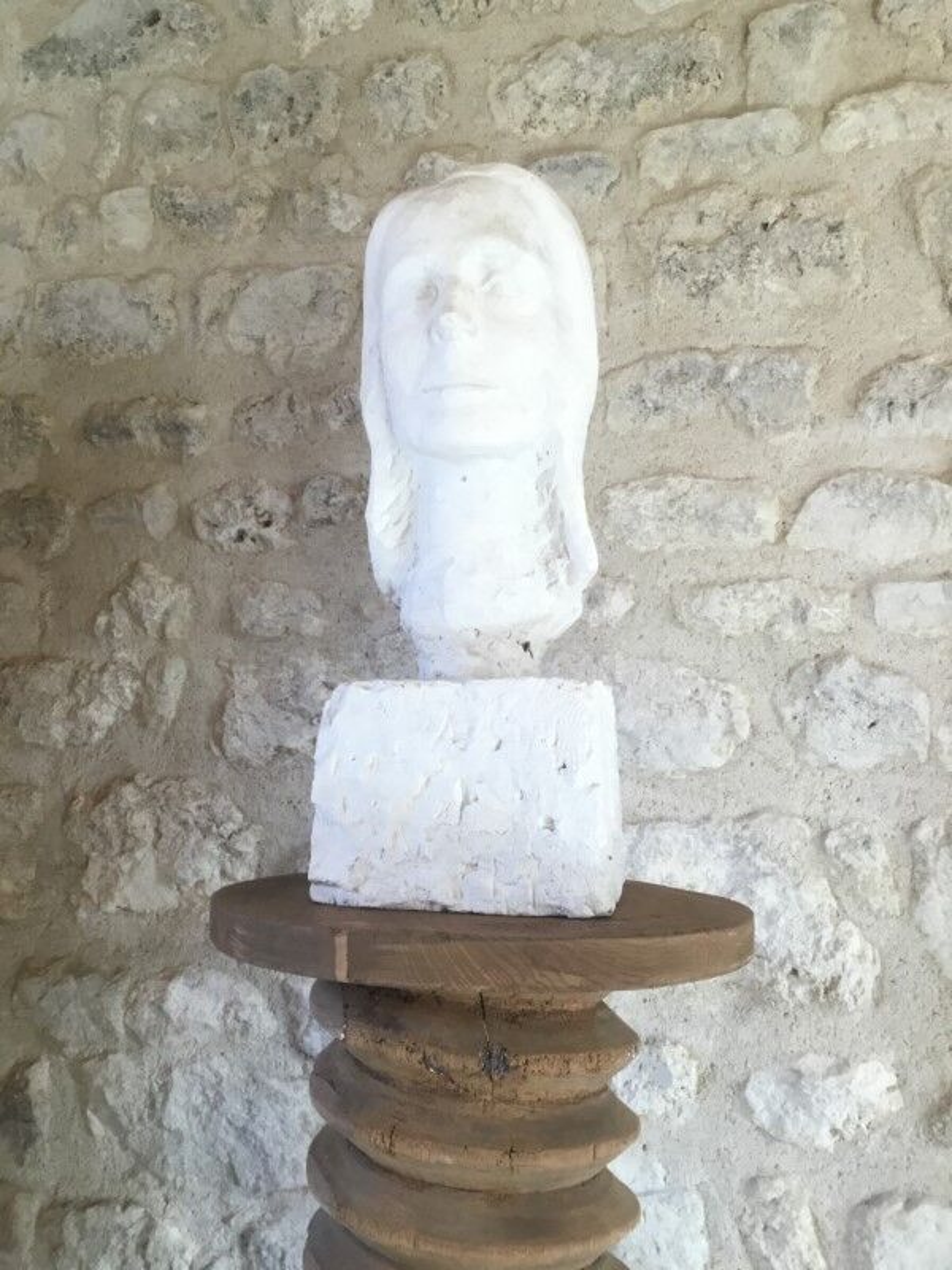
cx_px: 476
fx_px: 1137
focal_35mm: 31
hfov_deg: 45.4
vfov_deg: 58.4
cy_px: 635
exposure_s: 1/33
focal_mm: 3.3
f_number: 2.4
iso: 40
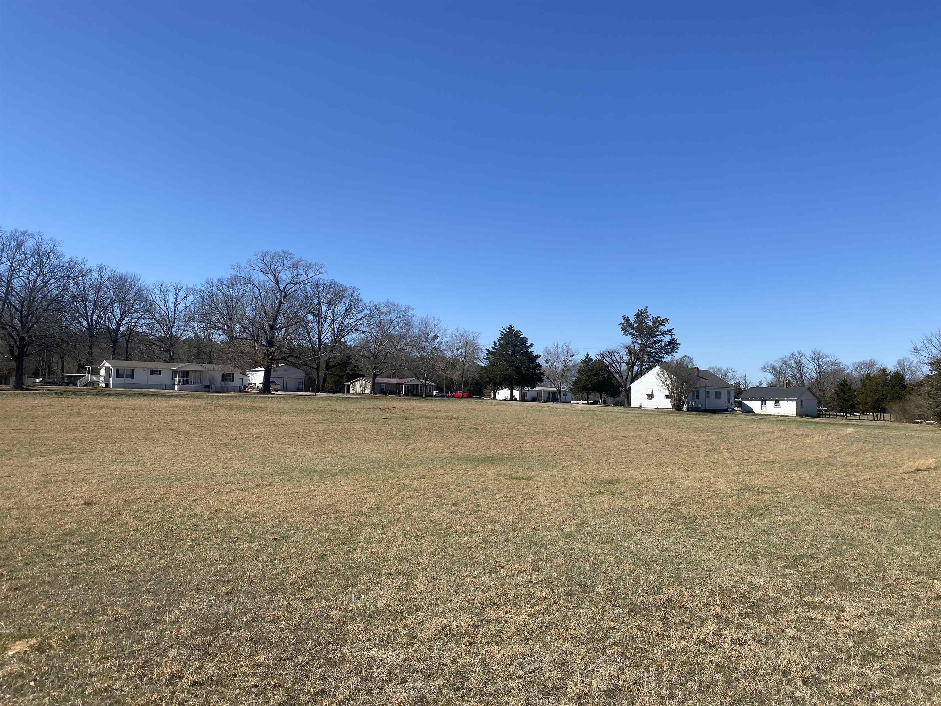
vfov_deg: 53.1
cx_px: 470
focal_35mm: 26
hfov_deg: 67.3
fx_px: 707
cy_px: 353
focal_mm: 4.25
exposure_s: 1/3205
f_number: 1.8
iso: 32
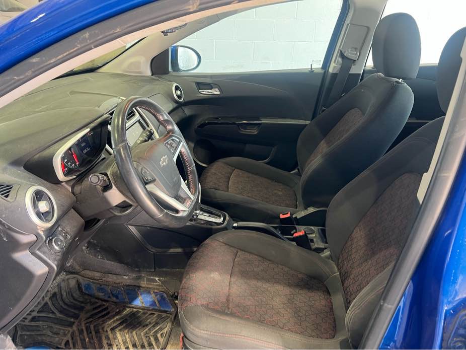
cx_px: 233
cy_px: 175
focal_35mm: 26
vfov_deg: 53.1
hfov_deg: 67.3
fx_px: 350
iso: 160
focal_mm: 5.7
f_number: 1.5
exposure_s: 1/60
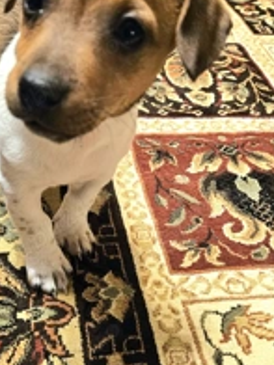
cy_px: 255
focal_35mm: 47
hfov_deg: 30.9
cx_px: 125
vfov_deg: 39.7
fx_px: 496
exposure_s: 1/25.1
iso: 640
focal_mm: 5.4
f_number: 1.8
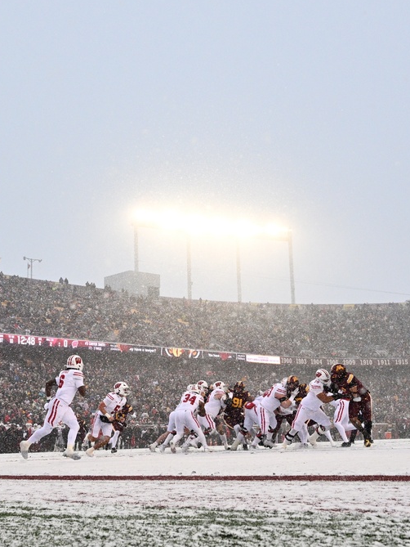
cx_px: 211
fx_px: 837
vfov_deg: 36.2
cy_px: 269
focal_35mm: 53
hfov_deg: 27.5
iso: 1250
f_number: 4.5
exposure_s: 1/1600
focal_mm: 24
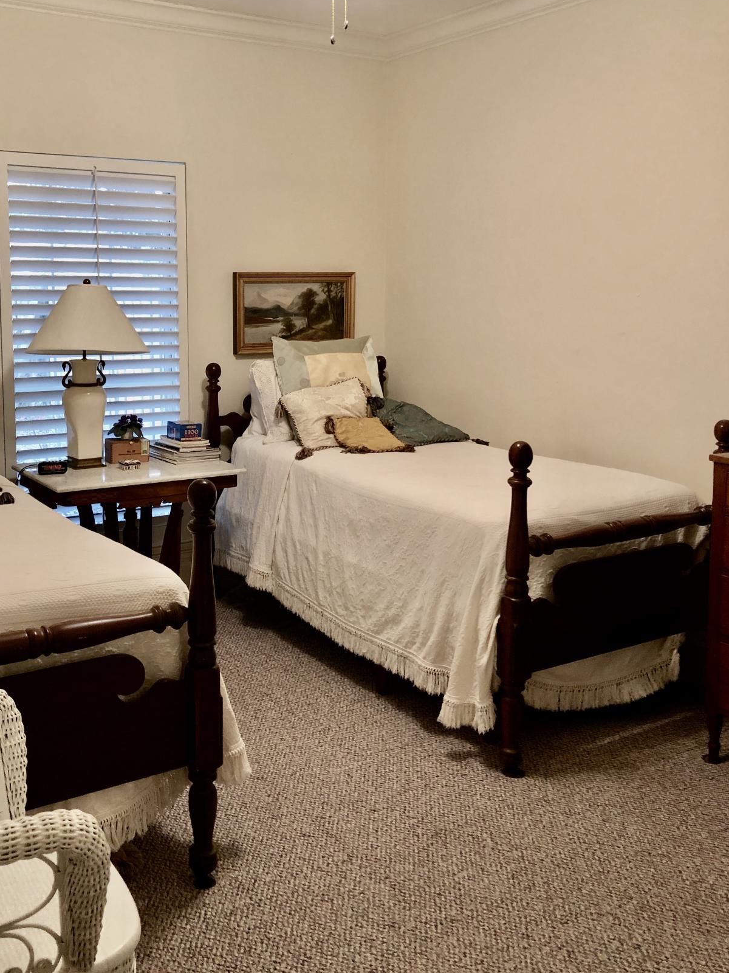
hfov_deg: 40.5
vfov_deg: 52.3
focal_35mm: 35
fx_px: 983
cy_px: 395
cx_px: 280
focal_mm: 3.99
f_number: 1.8
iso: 50
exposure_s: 1/15
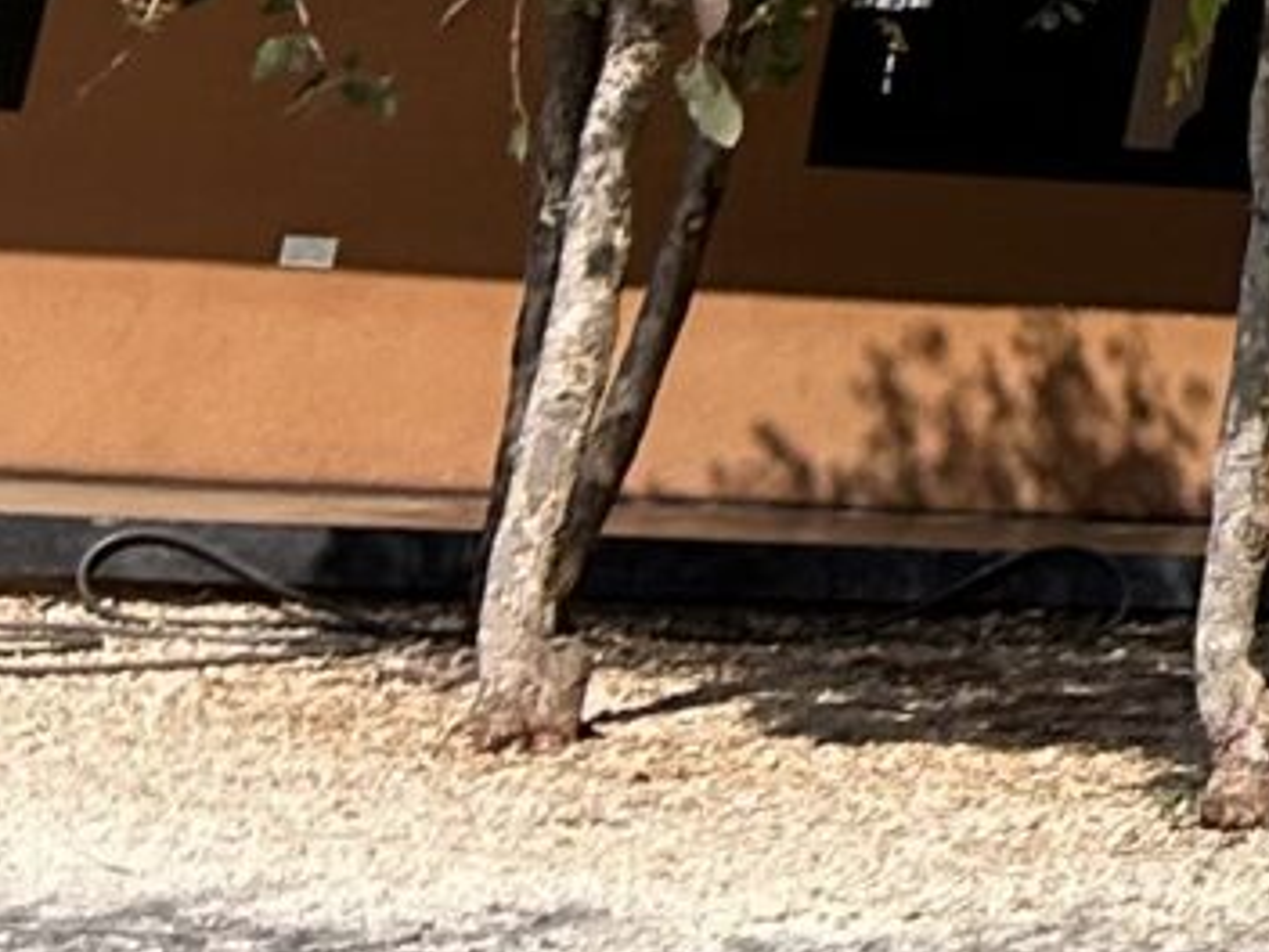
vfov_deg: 7.1
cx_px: 4409
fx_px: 6929
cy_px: -1745
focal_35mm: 189
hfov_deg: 8.1
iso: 50
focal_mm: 5.7
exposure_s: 1/4444
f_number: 1.5
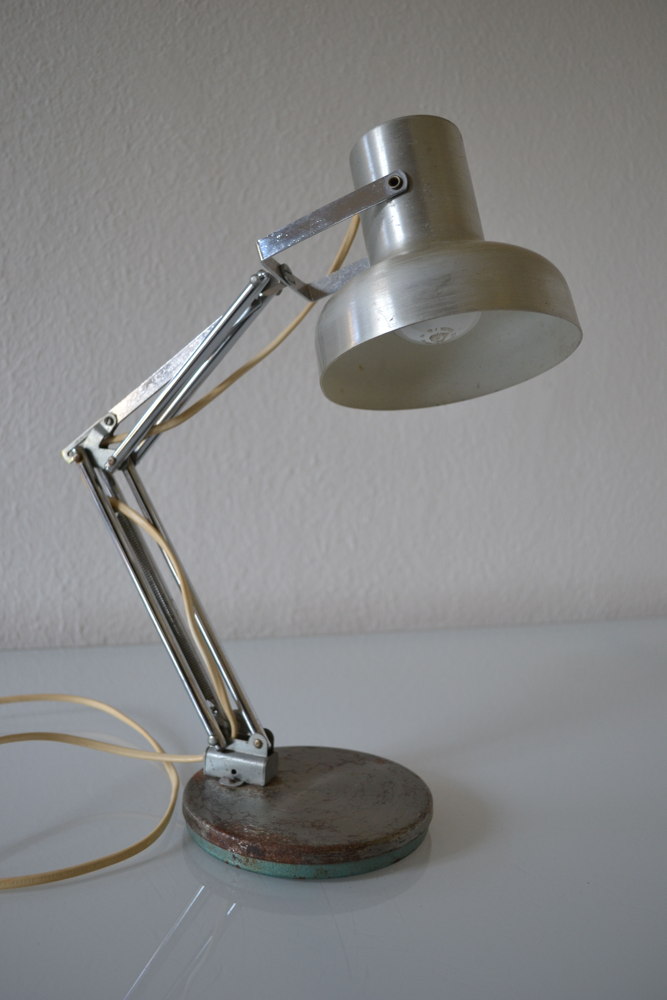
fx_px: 917
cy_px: 500
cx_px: 334
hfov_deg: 40.0
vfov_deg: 57.2
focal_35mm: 33
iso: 400
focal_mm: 22
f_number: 3.8
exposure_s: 1/50
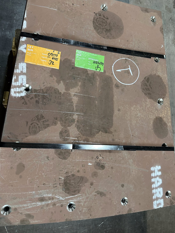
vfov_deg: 65.1
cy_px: 104
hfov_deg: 51.3
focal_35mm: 27
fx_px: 182
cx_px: 95
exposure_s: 1/50
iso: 250
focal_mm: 6.86
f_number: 1.78
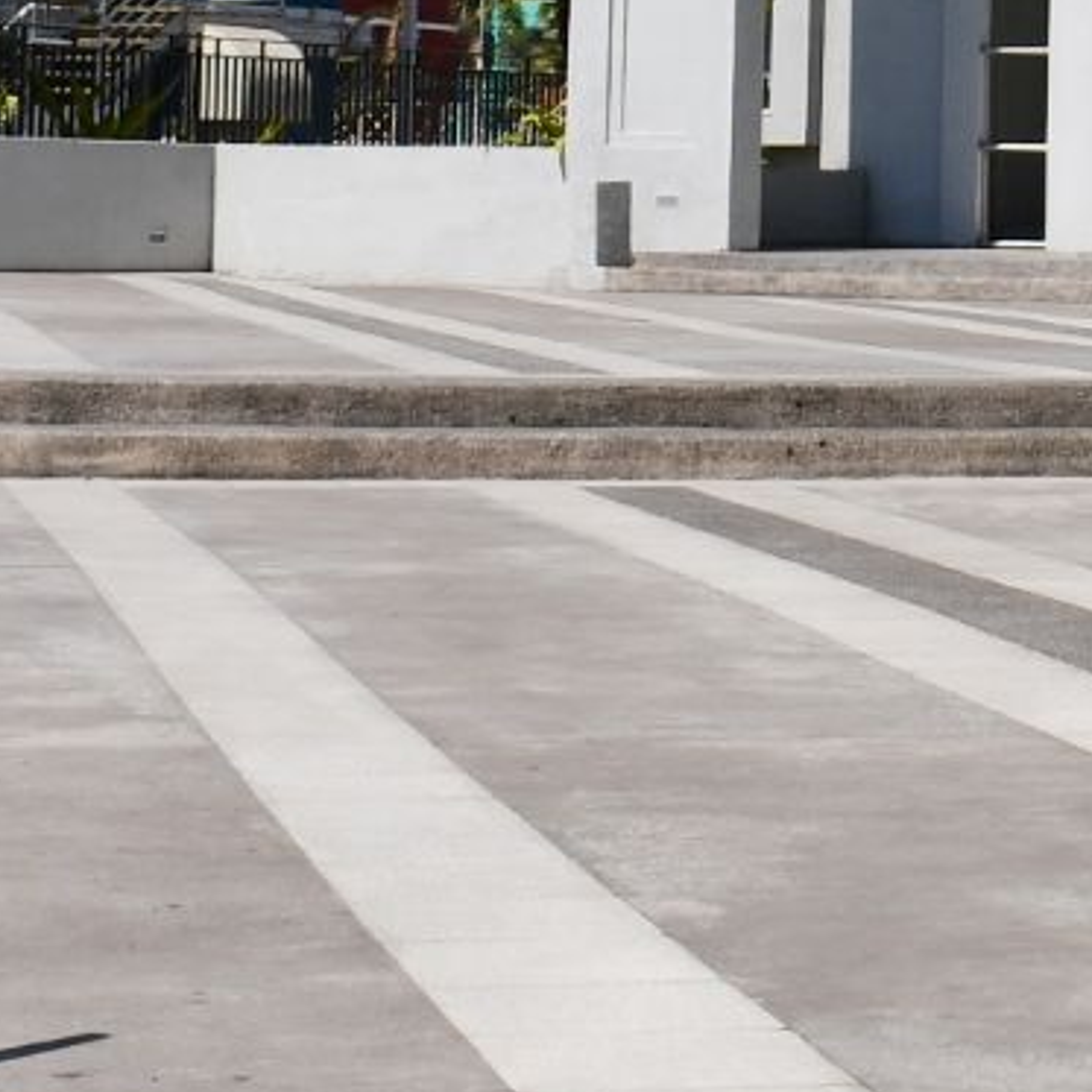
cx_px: 1335
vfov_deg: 12.7
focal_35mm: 126
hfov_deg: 13.4
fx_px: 4497
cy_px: -801
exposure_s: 1/400
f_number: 10
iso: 100
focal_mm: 18
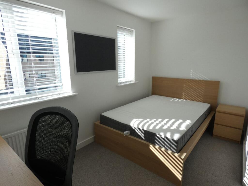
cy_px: 93
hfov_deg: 81.7
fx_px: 143
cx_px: 124
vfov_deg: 66.0
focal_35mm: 20
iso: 80
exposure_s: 1/320
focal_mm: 3.6
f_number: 2.8
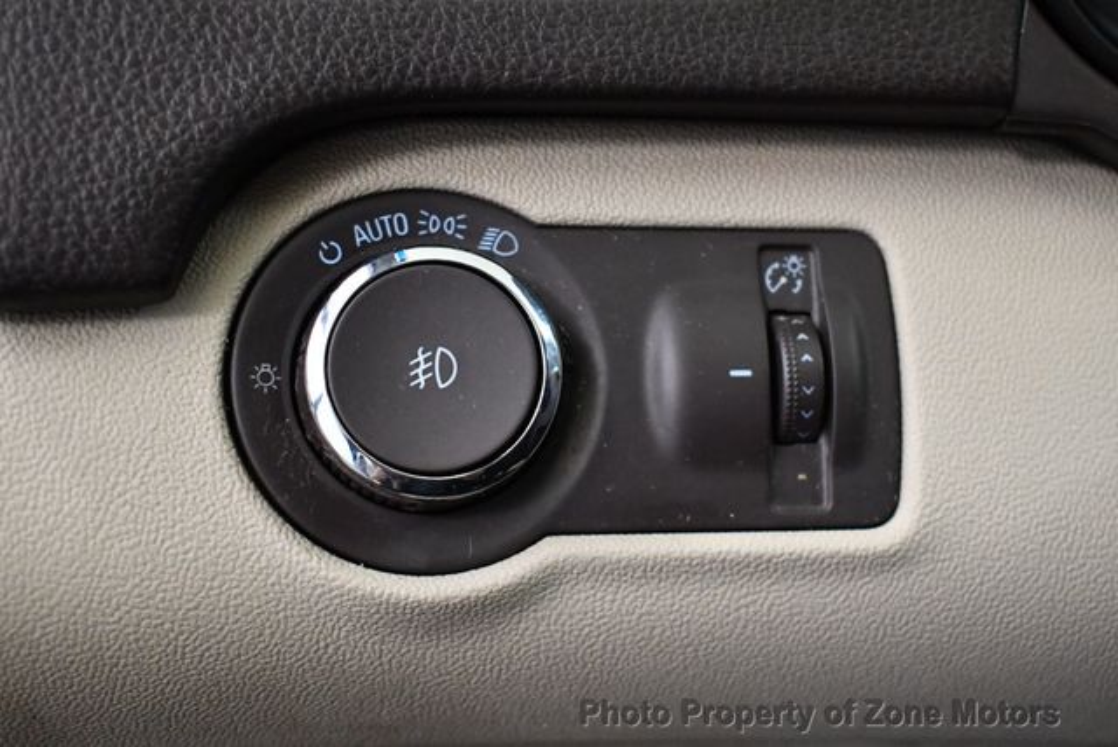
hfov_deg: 35.6
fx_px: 1741
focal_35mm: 56
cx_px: 559
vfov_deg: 24.2
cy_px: 374
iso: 2800
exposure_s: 1/125
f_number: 4.2
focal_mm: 28
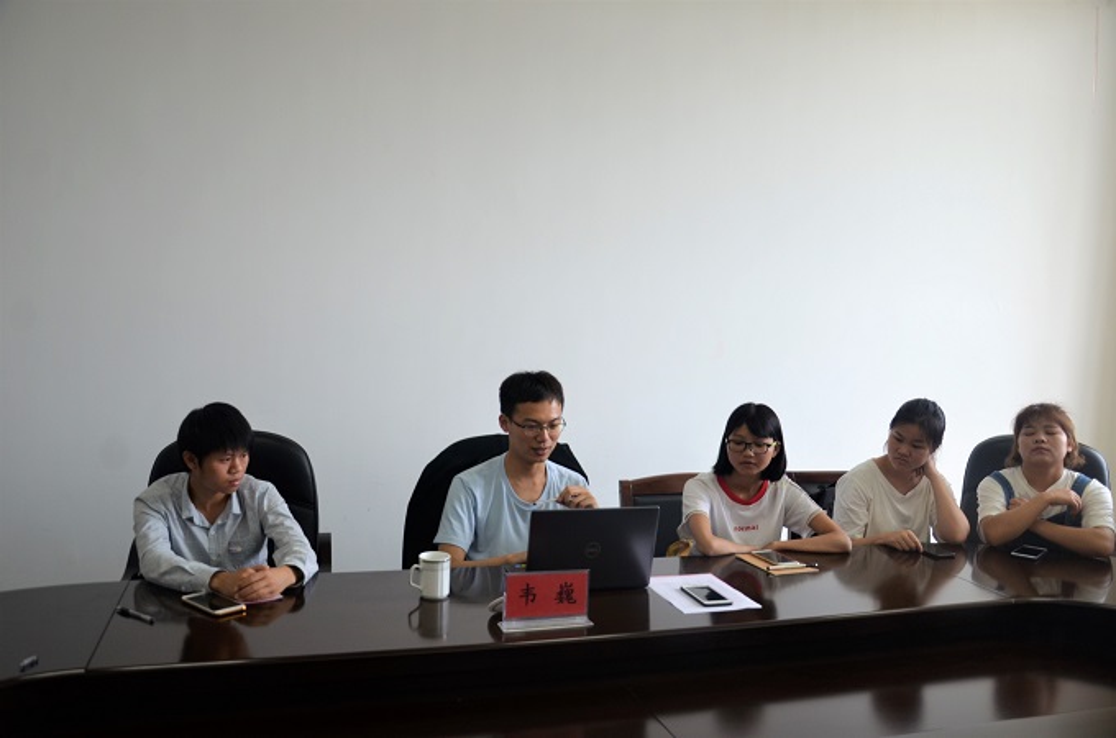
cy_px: 369
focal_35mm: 32
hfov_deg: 59.6
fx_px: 974
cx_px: 558
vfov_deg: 41.5
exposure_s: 1/125
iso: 250
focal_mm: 21
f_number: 3.8
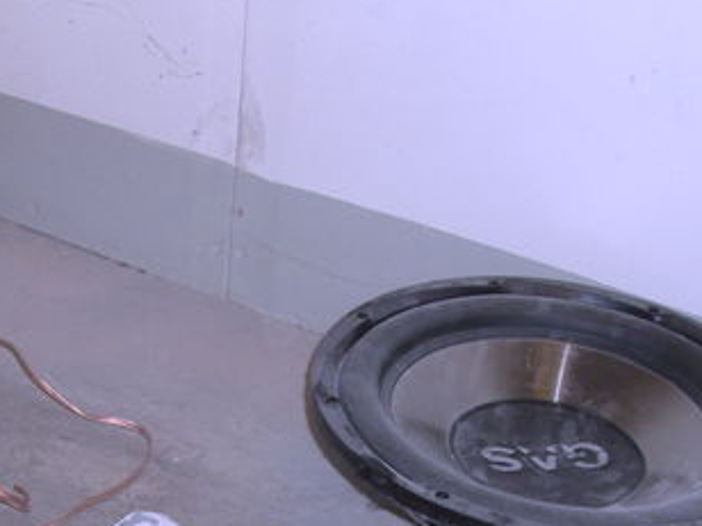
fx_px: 1562
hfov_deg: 24.7
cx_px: 87
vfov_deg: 18.6
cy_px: 531
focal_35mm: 77
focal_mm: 6.2
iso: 80
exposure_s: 1/40
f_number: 2.8
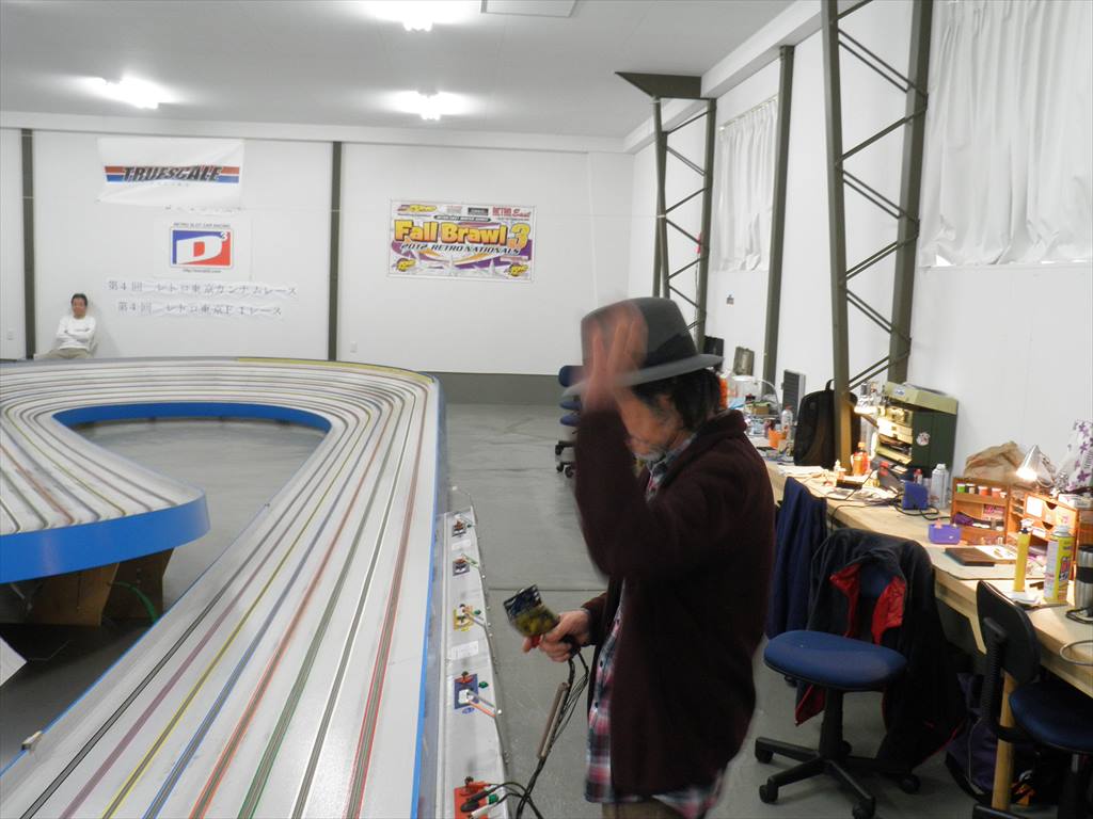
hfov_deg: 54.0
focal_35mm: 34
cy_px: 410
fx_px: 1074
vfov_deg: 41.8
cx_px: 546
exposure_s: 1/15
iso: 200
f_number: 3.5
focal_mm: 6.1
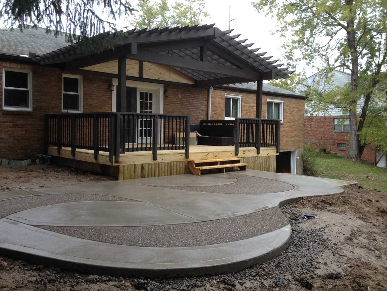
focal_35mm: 35
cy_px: 146
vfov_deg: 40.7
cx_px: 194
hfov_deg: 52.6
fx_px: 391
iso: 50
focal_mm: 4.28
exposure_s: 1/60
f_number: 2.4
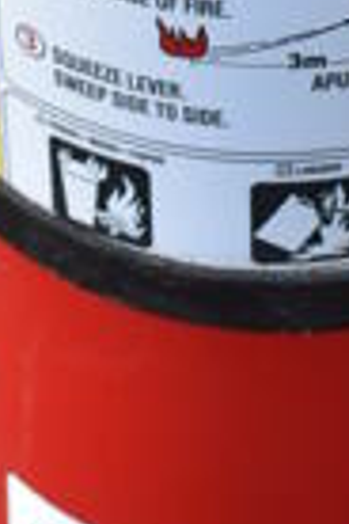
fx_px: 2603
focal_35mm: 179
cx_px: 193
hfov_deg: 7.7
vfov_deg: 10.9
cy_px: -355
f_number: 5
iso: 400
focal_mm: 18
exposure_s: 1/250
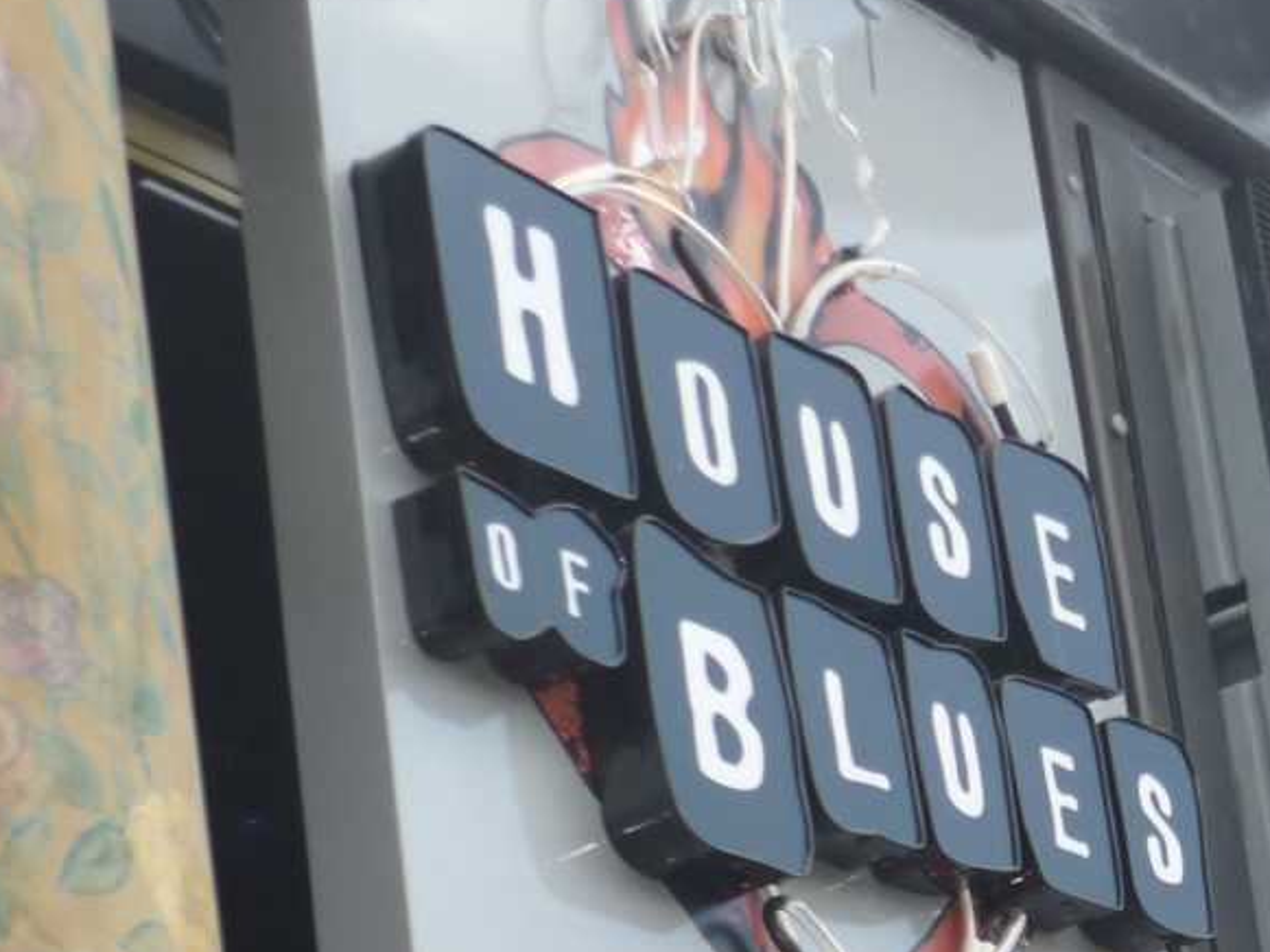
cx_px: 1328
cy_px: 1059
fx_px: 4293
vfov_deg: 12.4
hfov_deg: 16.4
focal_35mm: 117
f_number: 3.2
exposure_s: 1/250
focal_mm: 8.4
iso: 100
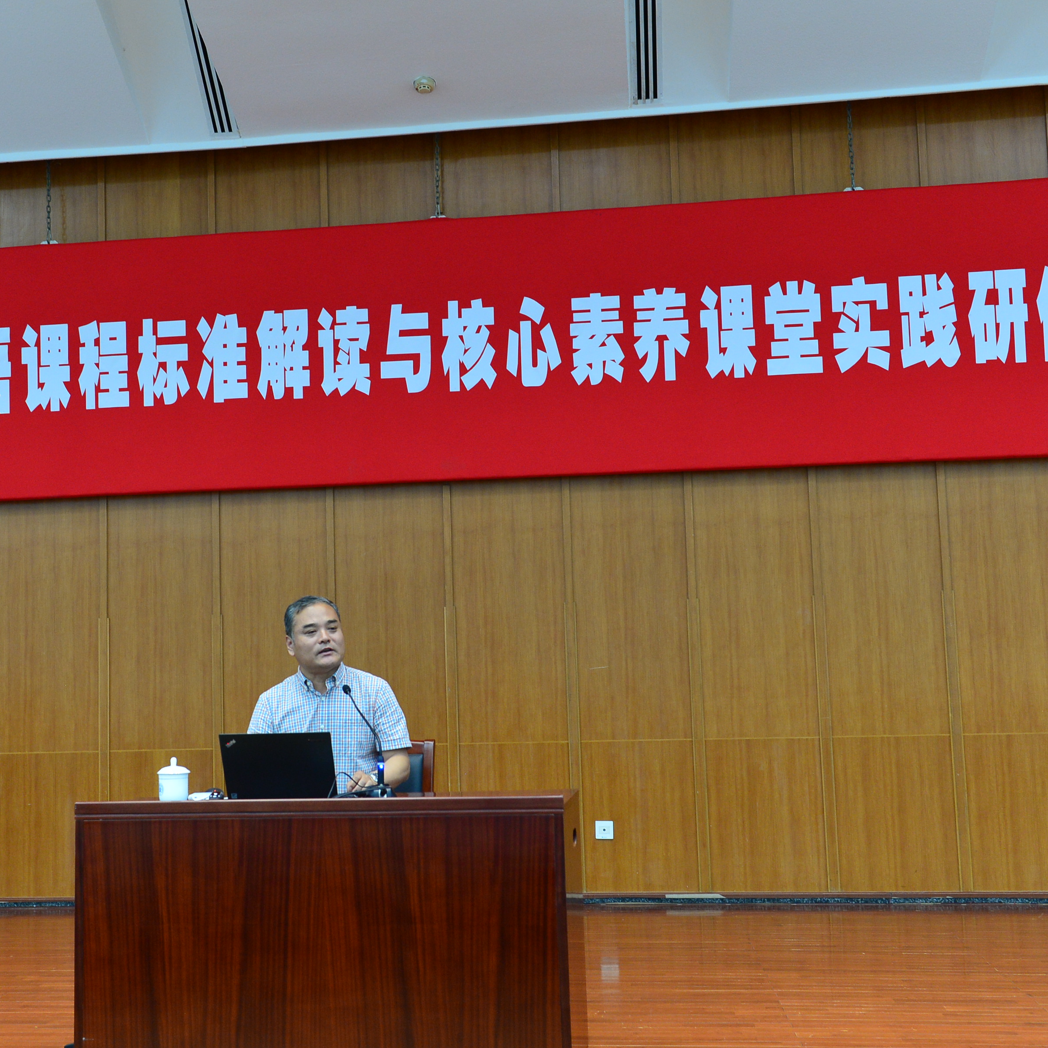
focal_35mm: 47
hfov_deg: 35.9
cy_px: 515
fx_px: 1610
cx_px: 420
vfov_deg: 36.1
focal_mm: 36
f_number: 4.5
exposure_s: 1/60
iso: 1600
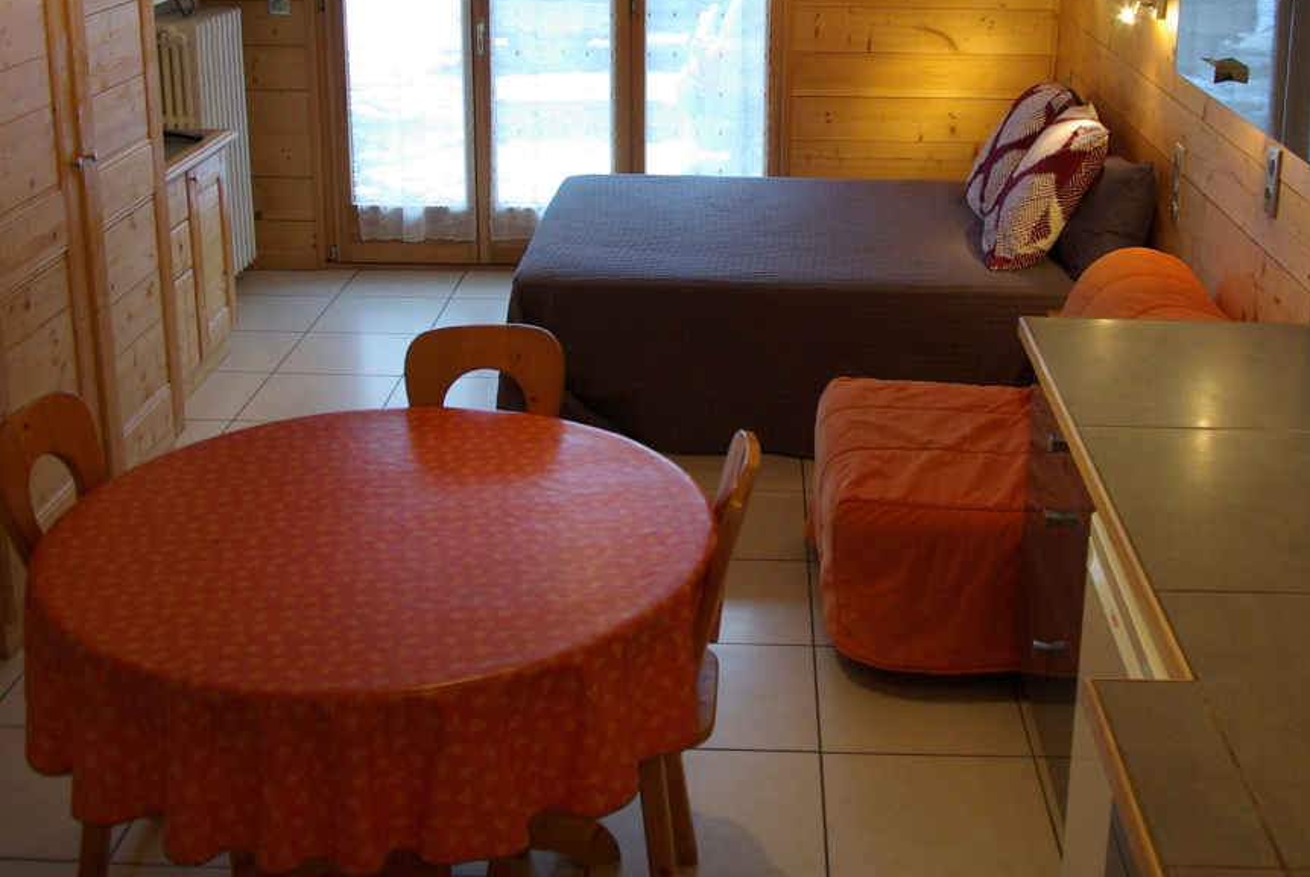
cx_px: 702
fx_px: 1712
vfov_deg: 28.4
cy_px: 254
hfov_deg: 41.8
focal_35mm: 47
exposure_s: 1/30
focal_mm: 18
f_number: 4
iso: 400
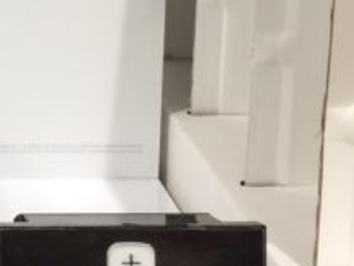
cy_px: -206
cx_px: -139
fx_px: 1474
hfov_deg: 13.1
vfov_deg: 9.8
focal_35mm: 144
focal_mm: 4.15
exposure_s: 1/30
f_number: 2.2
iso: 80
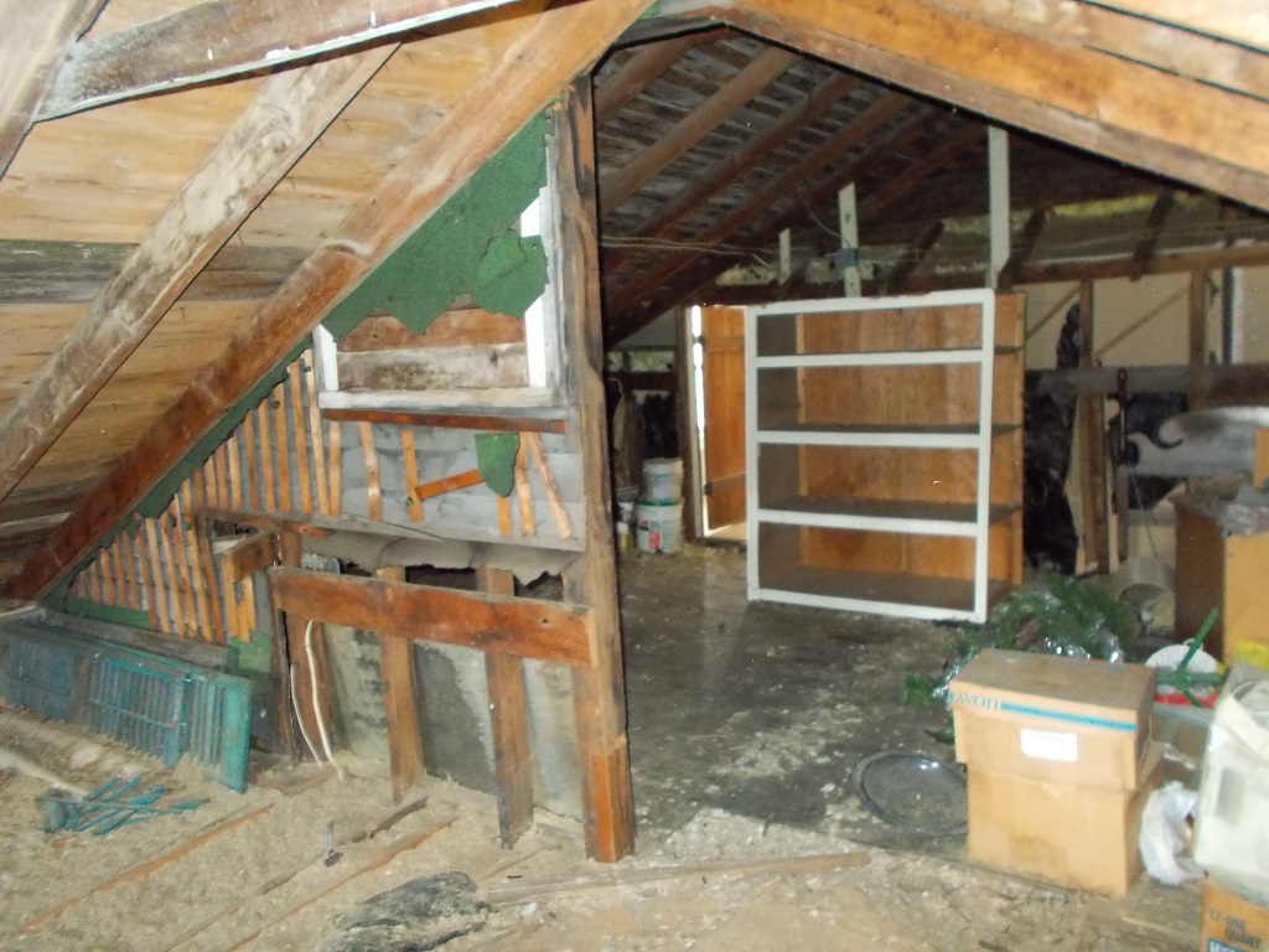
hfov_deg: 60.0
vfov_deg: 46.8
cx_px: 634
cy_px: 476
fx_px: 1100
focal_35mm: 30
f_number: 3.4
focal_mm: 5.3
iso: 800
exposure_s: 1/25
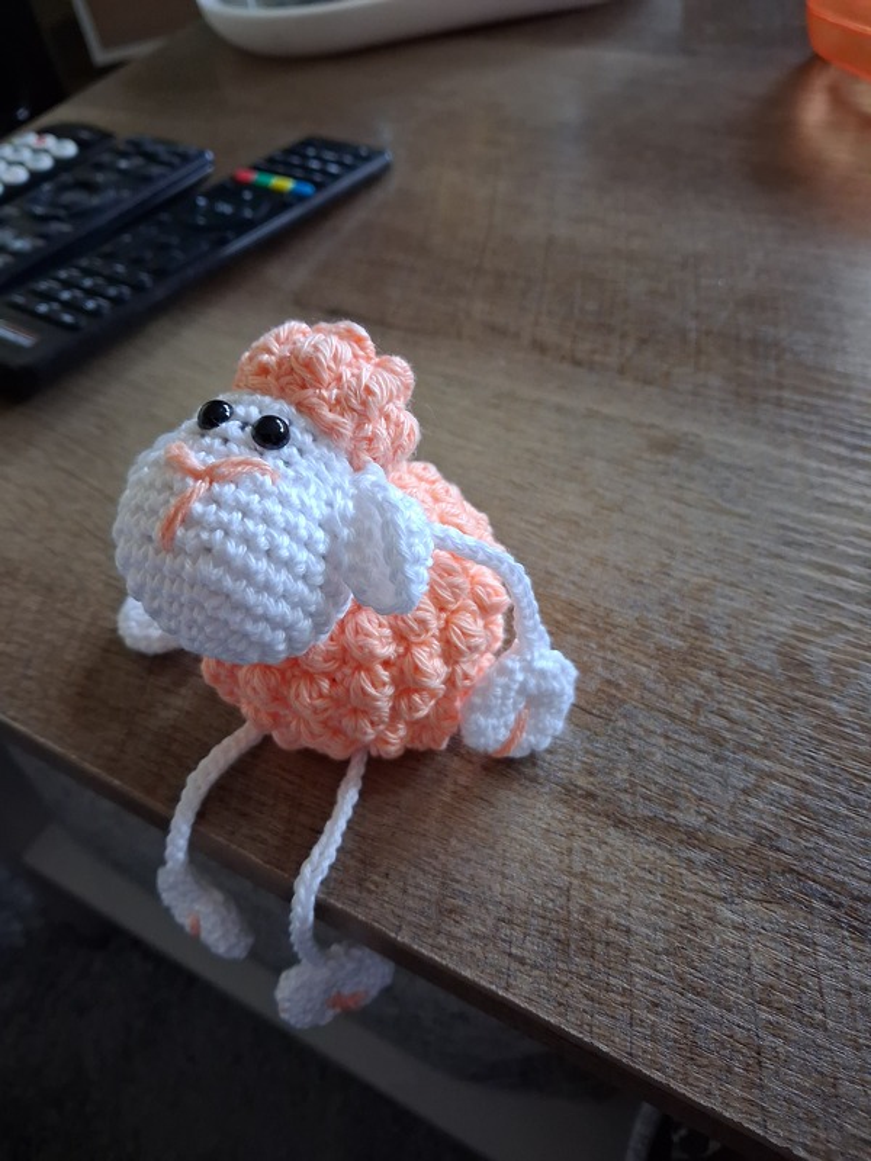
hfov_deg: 51.4
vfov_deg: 65.3
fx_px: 906
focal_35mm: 27
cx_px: 436
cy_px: 580
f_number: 1.8
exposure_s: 1/33
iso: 500
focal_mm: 4
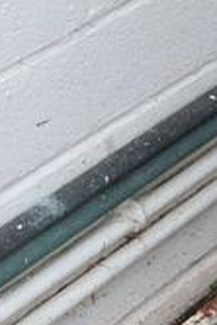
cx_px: 665
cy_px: 115
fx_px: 1525
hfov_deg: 7.2
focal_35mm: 169
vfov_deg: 12.1
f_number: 2.2
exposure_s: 1/1282
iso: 32
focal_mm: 4.12
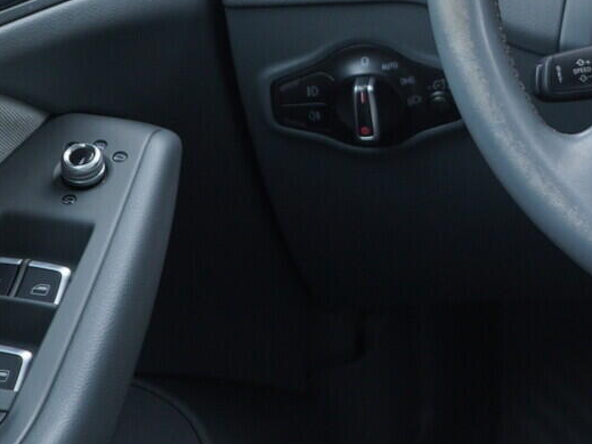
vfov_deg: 15.0
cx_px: 800
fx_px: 1641
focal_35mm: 96
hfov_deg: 18.8
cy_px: -51
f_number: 2.8
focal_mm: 24
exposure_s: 1/40
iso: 200
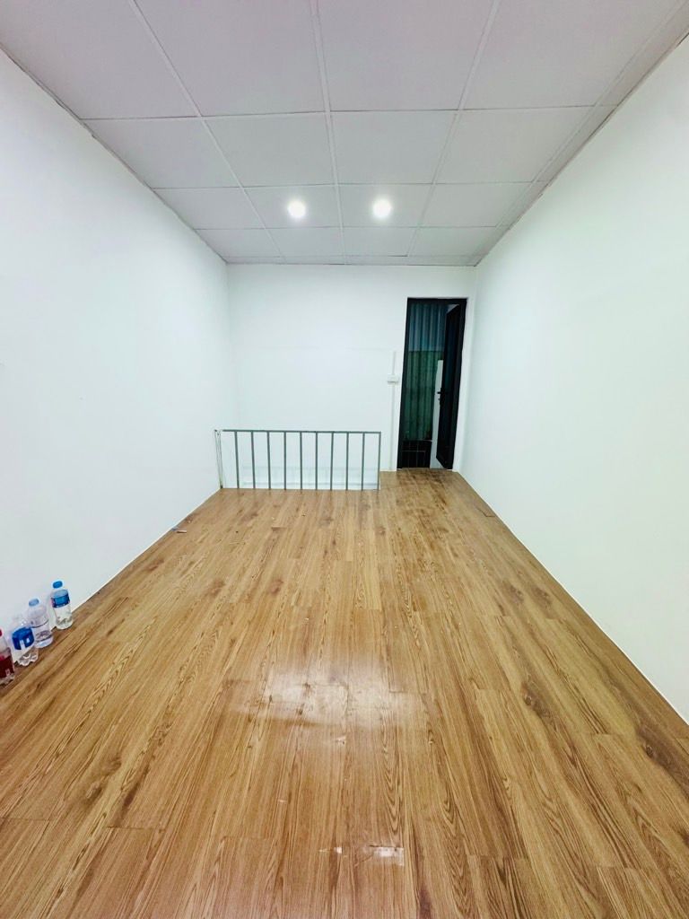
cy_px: 460
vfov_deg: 102.1
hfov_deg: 85.7
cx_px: 344
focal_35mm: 14
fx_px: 372
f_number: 2.2
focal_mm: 2.22
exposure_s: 1/100
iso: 250
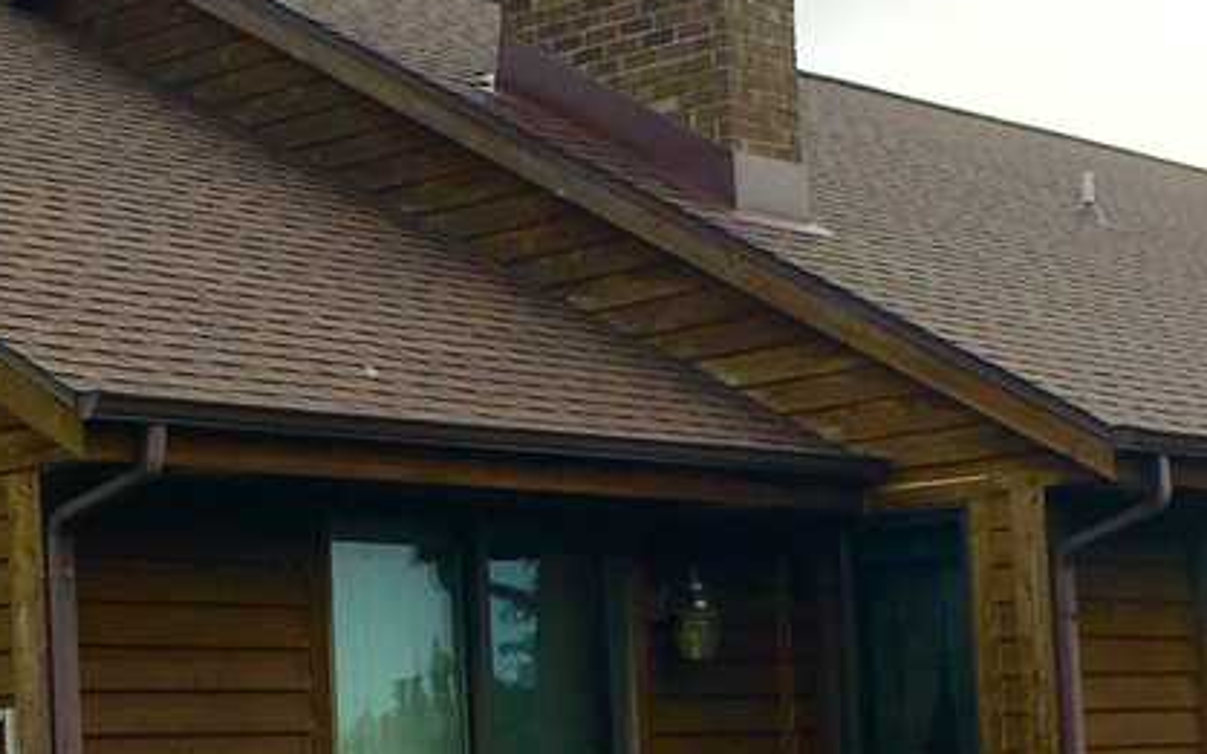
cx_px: 547
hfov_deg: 21.2
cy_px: 612
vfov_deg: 13.3
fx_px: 3223
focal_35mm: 98
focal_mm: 4.15
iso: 25
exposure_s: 1/2137
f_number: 2.2
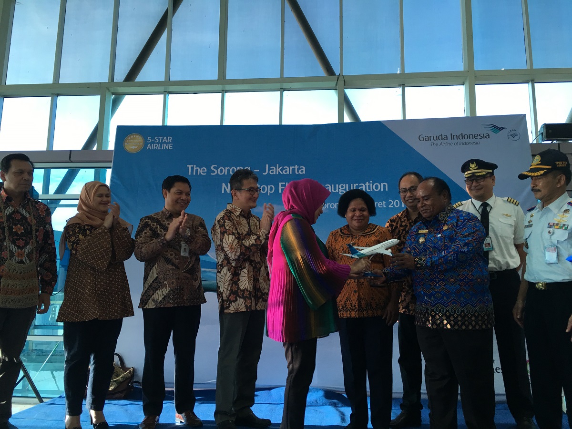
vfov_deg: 48.2
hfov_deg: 61.7
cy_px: 214
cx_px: 286
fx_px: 479
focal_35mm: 29
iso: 25
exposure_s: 1/33
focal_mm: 4.15
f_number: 2.2
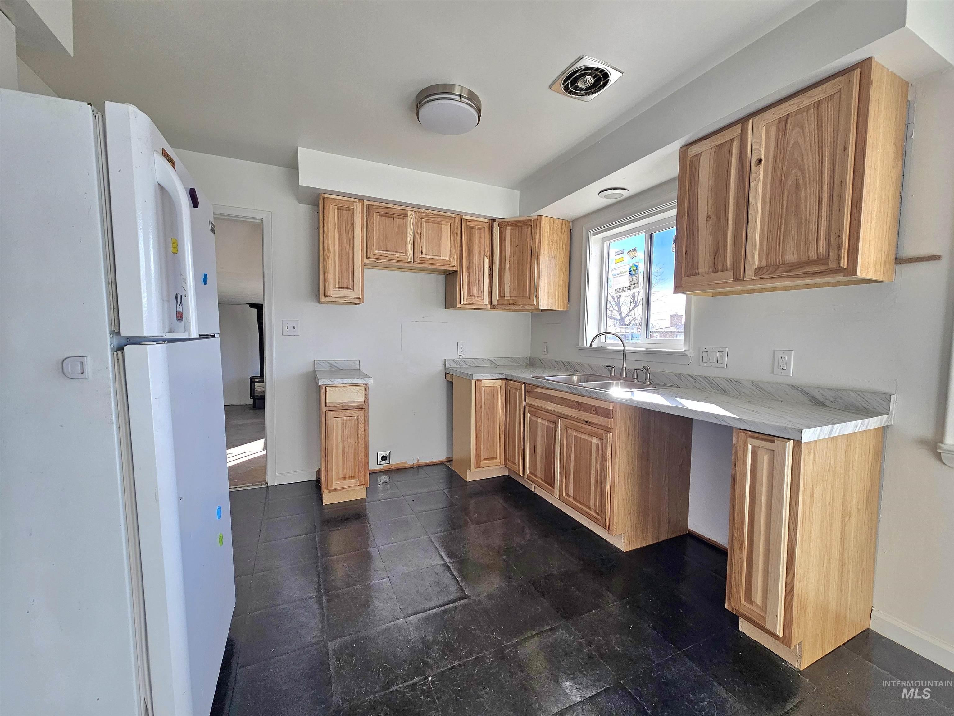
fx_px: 358
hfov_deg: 106.2
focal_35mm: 13
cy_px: 358
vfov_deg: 89.9
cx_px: 477
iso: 80
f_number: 2.2
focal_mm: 2.2
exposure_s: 1/208
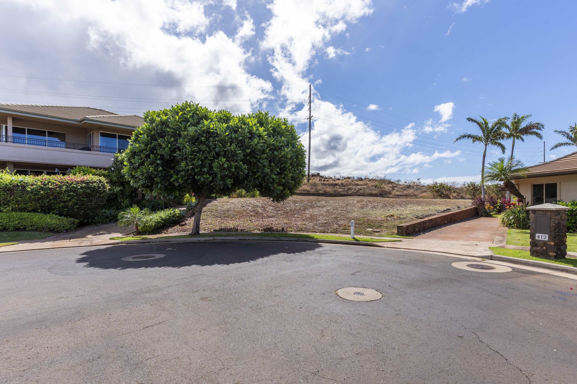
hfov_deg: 86.8
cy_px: 203
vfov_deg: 64.5
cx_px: 306
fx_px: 304
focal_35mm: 19
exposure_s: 1/400
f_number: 8
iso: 100
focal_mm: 17
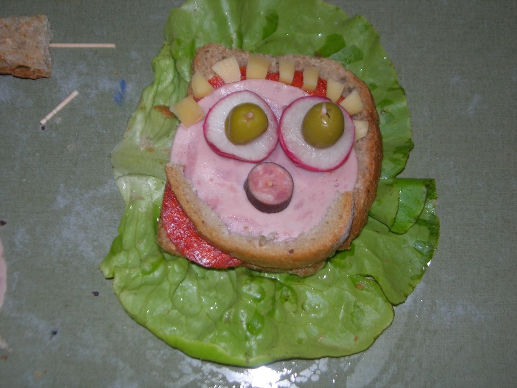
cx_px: 258
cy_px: 194
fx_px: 762
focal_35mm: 51
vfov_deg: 28.6
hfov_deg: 37.5
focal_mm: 10.6
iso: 64
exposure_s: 1/60.1
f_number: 3.2
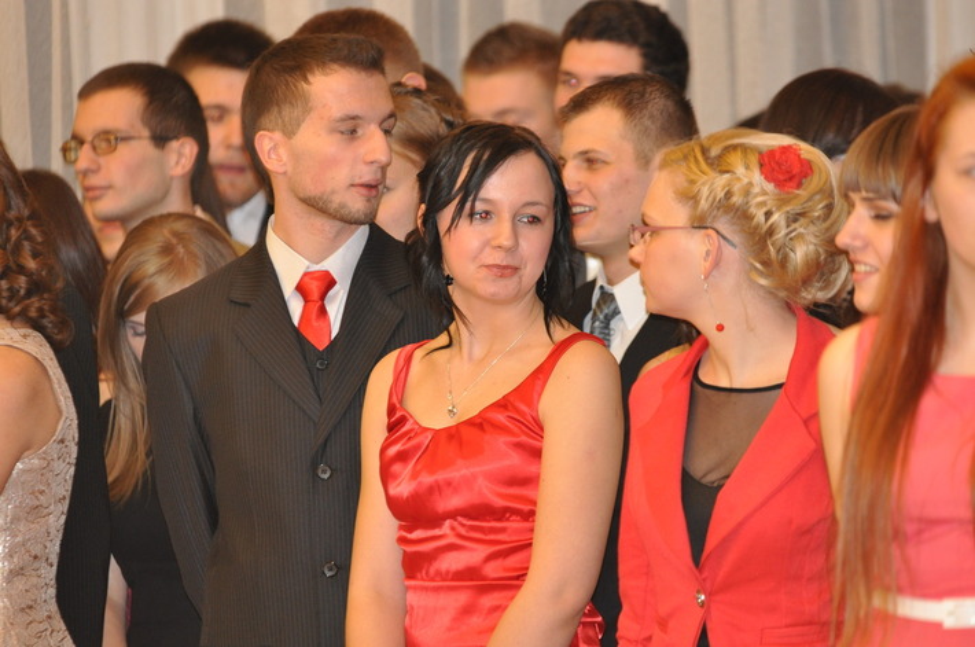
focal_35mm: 300
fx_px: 8112
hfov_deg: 6.9
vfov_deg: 4.6
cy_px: 324
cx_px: 488
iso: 800
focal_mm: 200
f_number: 2.8
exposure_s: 1/60
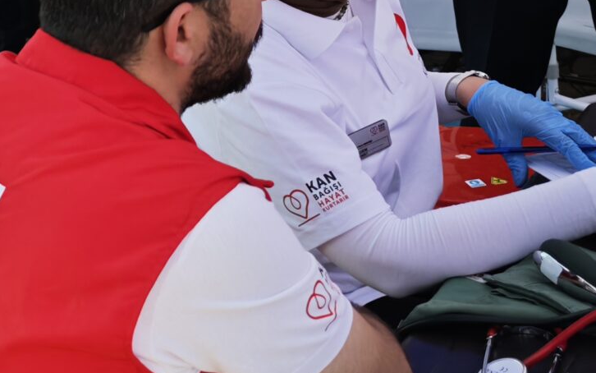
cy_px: -29
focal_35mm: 86
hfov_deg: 21.2
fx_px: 1397
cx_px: -238
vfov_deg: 14.9
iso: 160
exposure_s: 1/1514
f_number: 1.63
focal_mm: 8.72
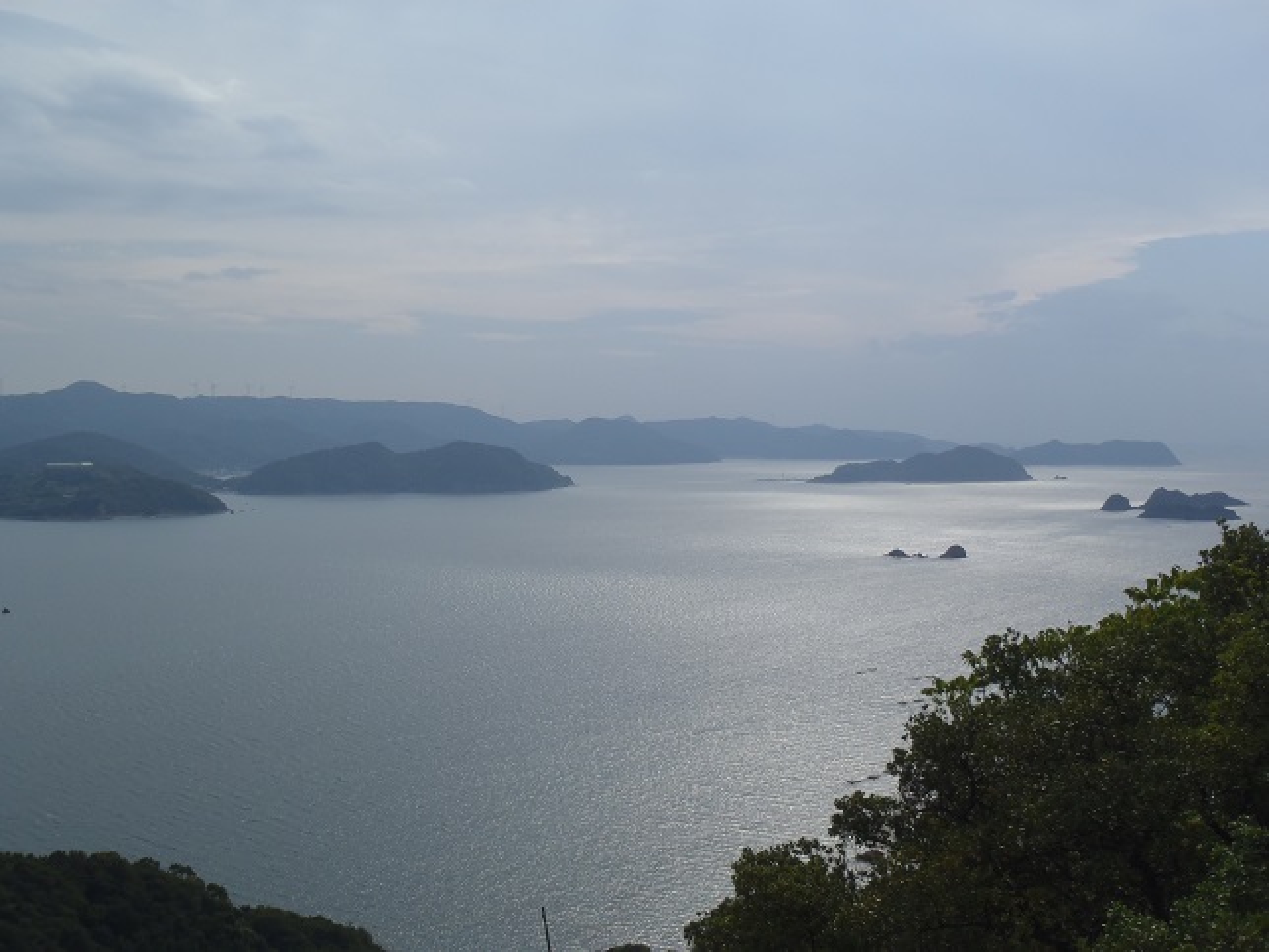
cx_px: 634
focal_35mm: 40
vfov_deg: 36.0
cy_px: 476
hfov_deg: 46.8
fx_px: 1466
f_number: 4.7
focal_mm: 7.28
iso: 80
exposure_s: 1/1000
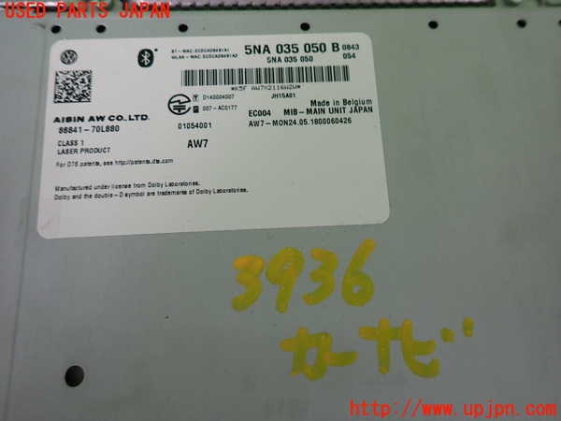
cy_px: 210
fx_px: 405
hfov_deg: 69.4
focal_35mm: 25
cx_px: 280
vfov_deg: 54.9
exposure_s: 1/30
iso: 200
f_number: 2
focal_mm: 4.5
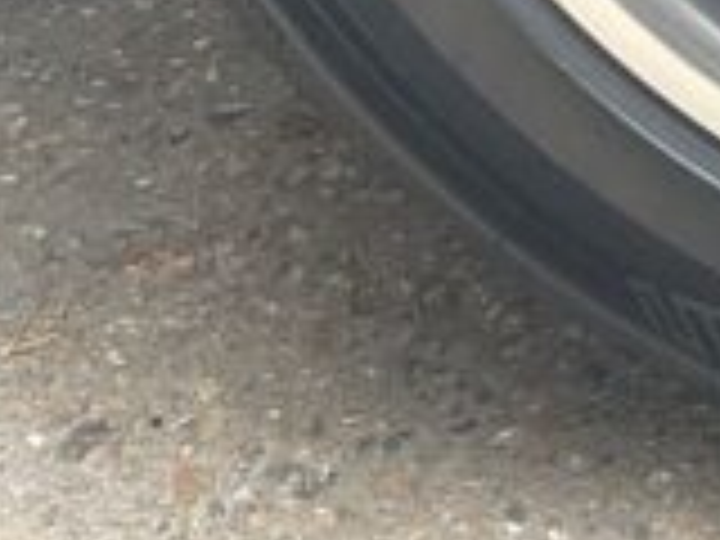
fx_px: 2704
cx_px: 1346
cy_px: -657
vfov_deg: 10.2
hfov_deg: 13.4
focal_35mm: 130
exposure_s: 1/208
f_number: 1.6
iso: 32
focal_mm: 4.2
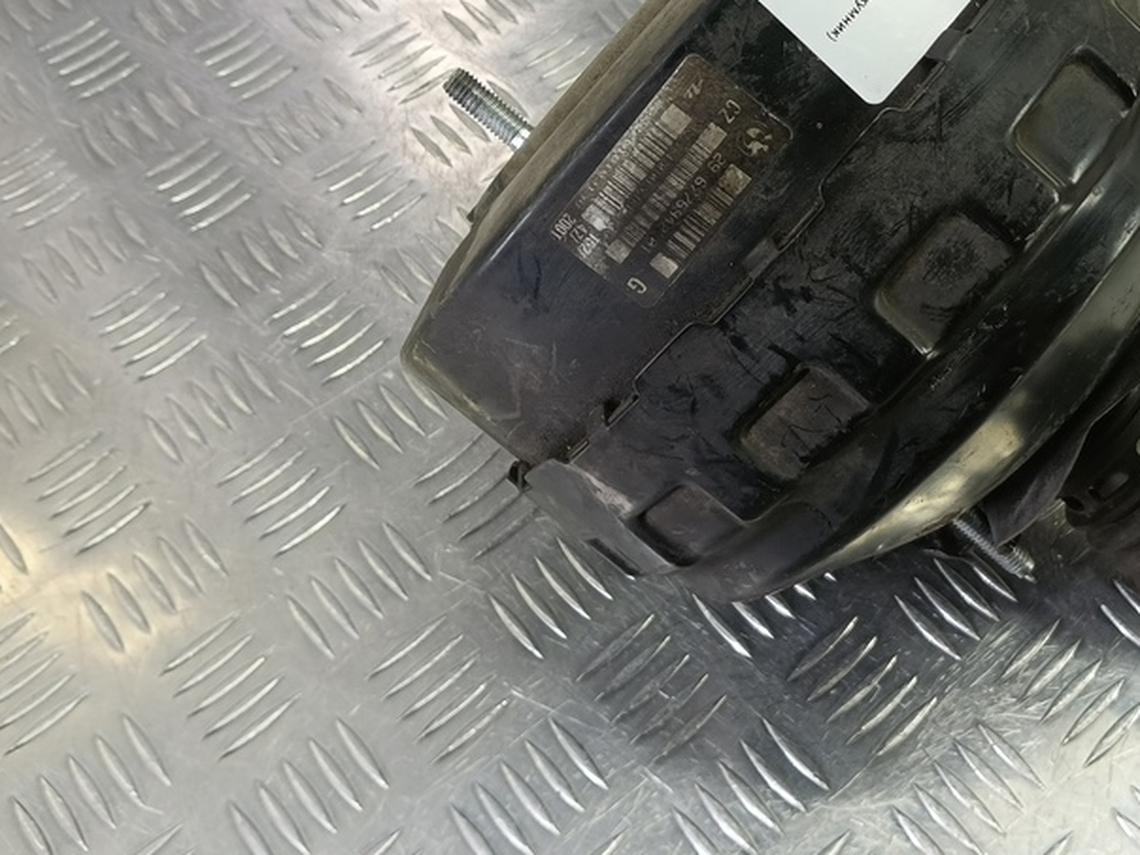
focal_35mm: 39
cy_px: 236
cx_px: 925
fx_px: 1284
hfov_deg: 45.3
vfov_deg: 36.1
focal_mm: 4.11
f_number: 1.6
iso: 133
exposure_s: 1/50
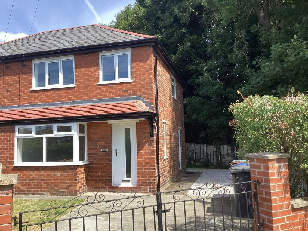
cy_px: 116
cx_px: 154
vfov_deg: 45.4
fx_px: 276
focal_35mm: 31
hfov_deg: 58.4
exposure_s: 1/631
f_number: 2.4
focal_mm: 3.3
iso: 25
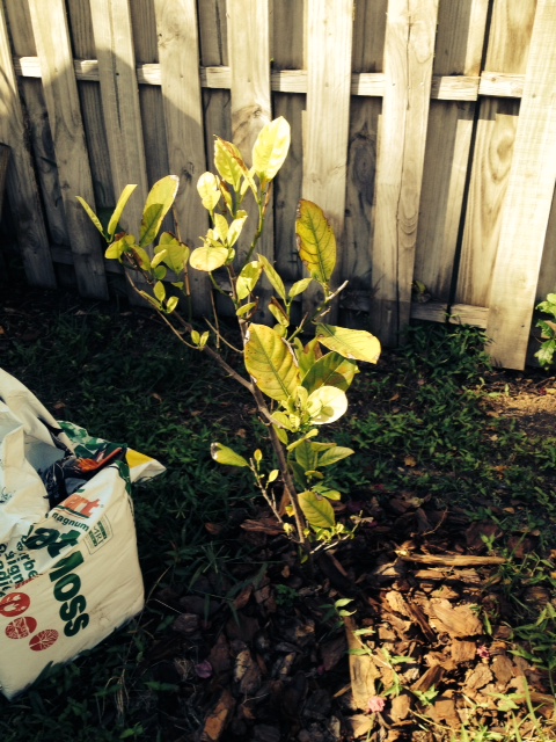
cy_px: 371
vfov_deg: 52.6
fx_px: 750
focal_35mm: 35
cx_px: 278
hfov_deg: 40.7
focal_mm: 4.28
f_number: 2.4
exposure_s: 1/620
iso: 50
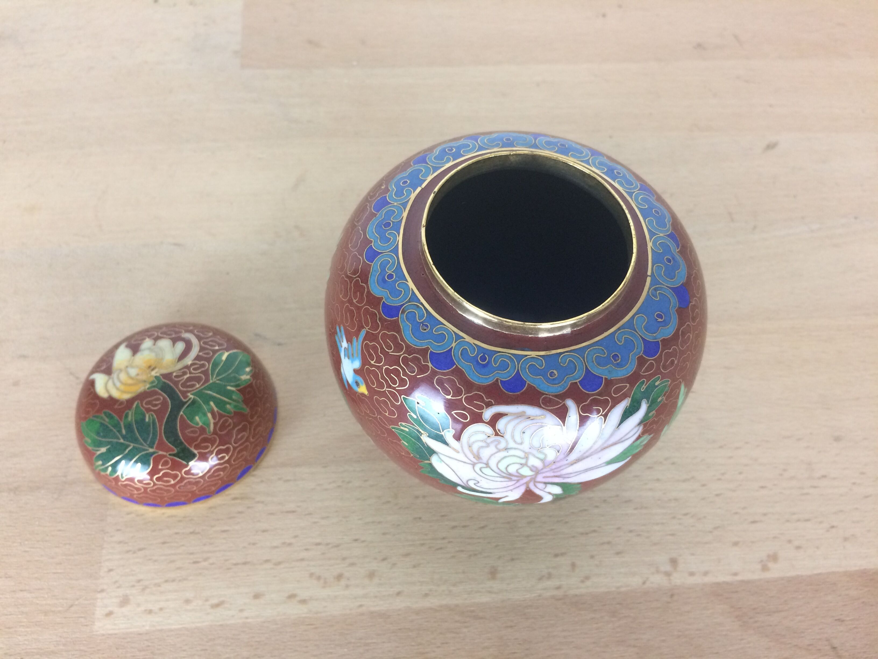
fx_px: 736
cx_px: 439
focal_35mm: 29
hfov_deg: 61.7
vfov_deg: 48.2
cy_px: 330
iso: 80
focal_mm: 4.15
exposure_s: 1/33
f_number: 2.2
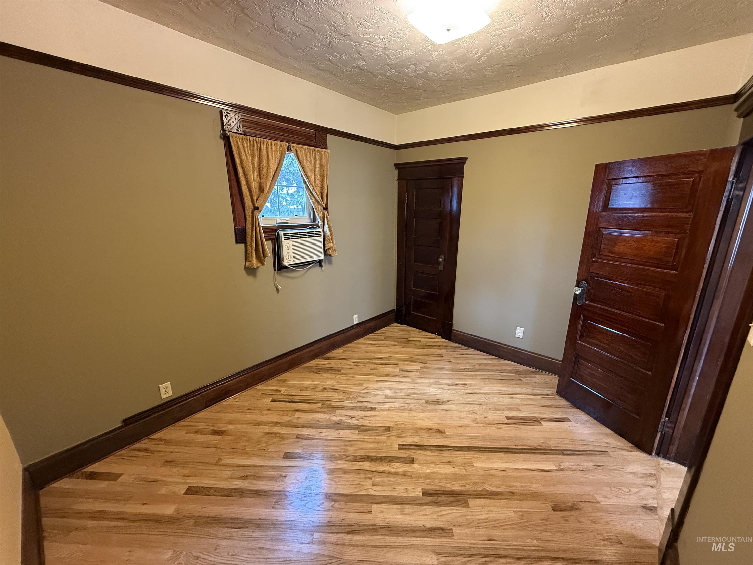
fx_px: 305
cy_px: 282
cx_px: 376
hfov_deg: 102.1
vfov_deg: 85.7
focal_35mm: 14
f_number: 2.2
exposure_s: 1/60
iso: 640
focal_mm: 2.22
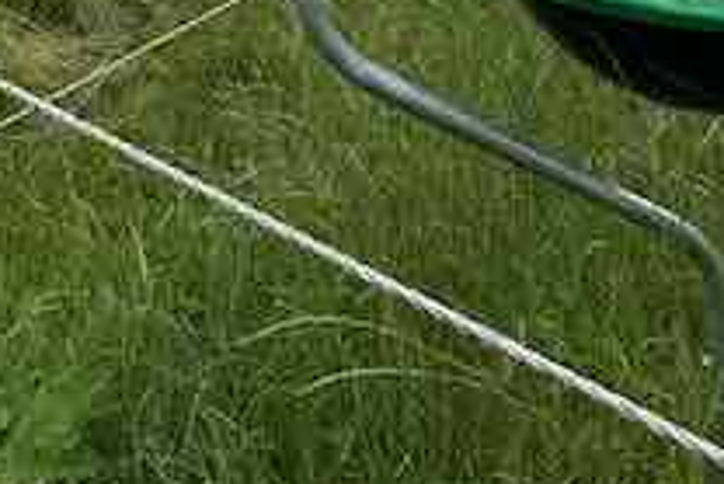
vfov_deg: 19.7
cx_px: 202
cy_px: -317
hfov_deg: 35.0
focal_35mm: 56
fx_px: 1127
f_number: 2.2
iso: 50
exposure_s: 1/2083
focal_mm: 2.22
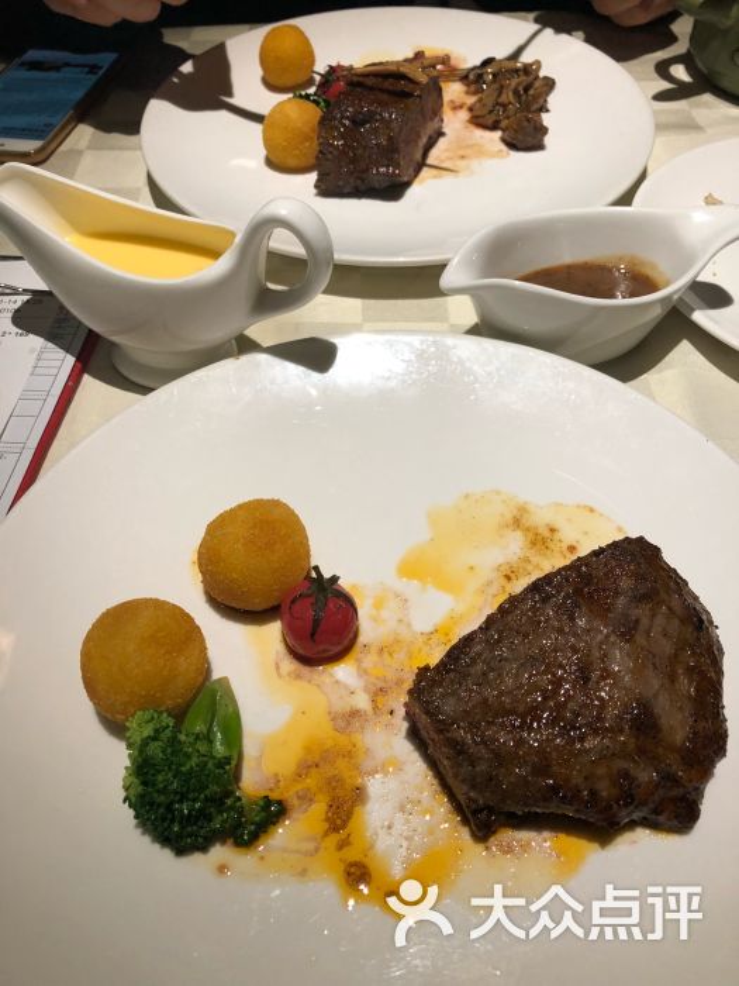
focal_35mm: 29
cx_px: 370
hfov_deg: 48.2
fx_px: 825
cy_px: 493
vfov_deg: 61.7
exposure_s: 1/33
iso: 40
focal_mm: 3.99
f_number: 1.8
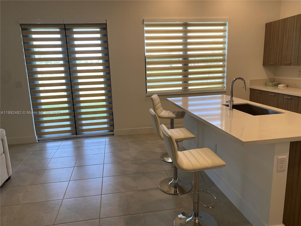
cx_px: 150
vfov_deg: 53.1
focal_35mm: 26
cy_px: 113
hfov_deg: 67.3
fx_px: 226
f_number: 1.8
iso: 64
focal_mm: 4.25
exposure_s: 1/120
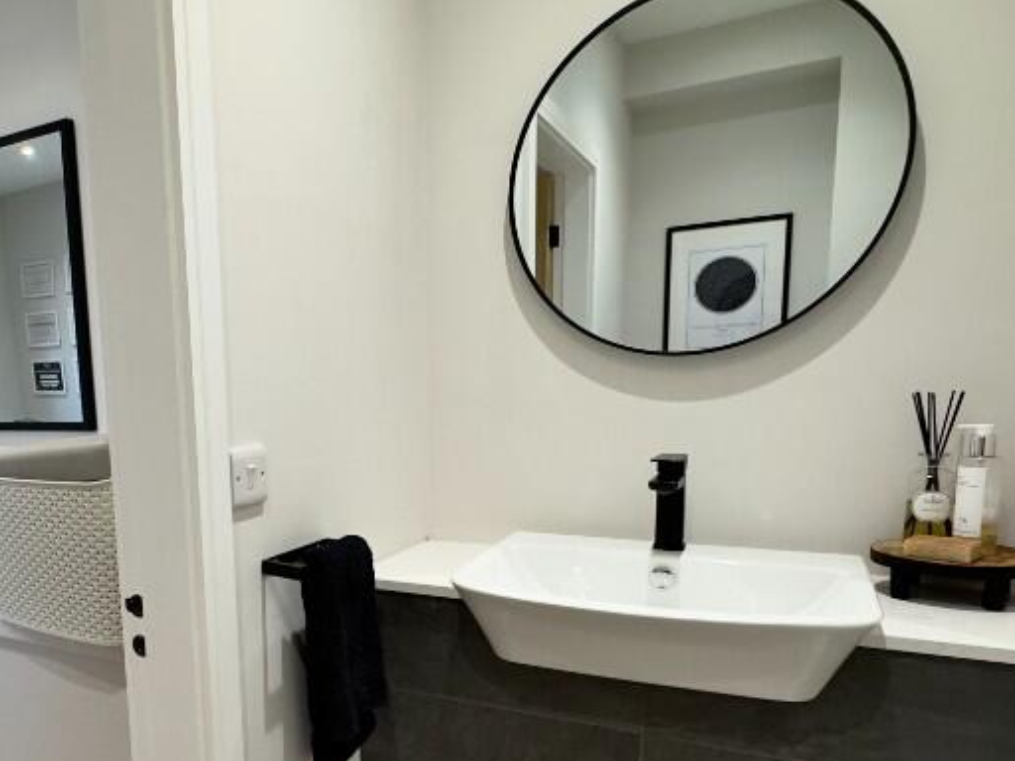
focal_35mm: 28
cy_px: 503
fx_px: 821
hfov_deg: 60.8
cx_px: 283
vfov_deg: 48.9
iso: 320
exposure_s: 1/100
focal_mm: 2.22
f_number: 2.2
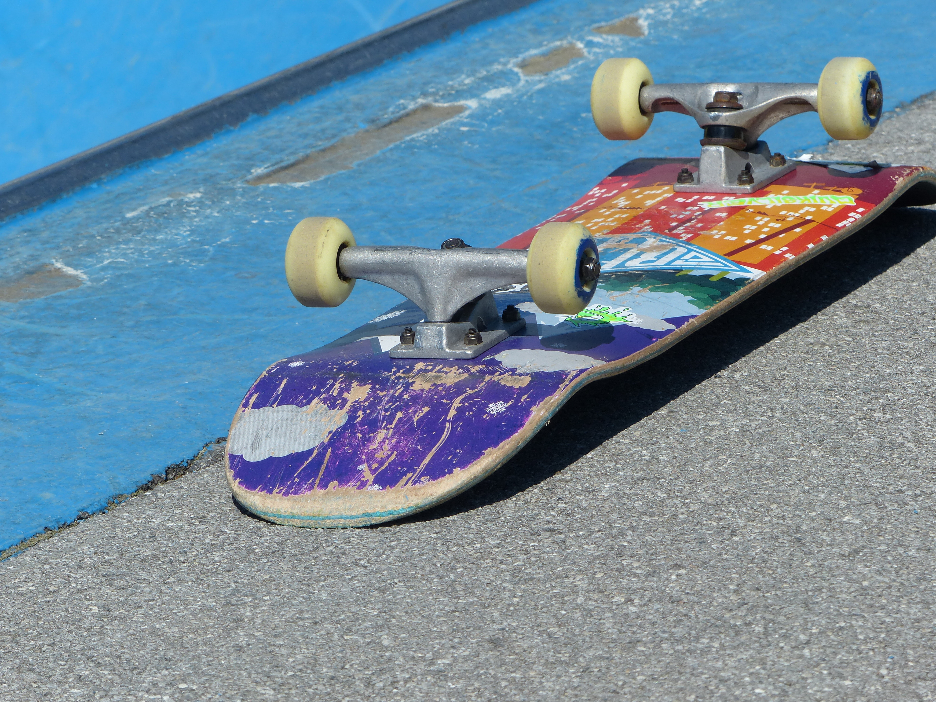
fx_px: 7111
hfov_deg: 7.5
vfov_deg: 5.7
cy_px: 351
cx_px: 468
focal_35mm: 263
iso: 100
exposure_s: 1/1300
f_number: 4.5
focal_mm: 47.4
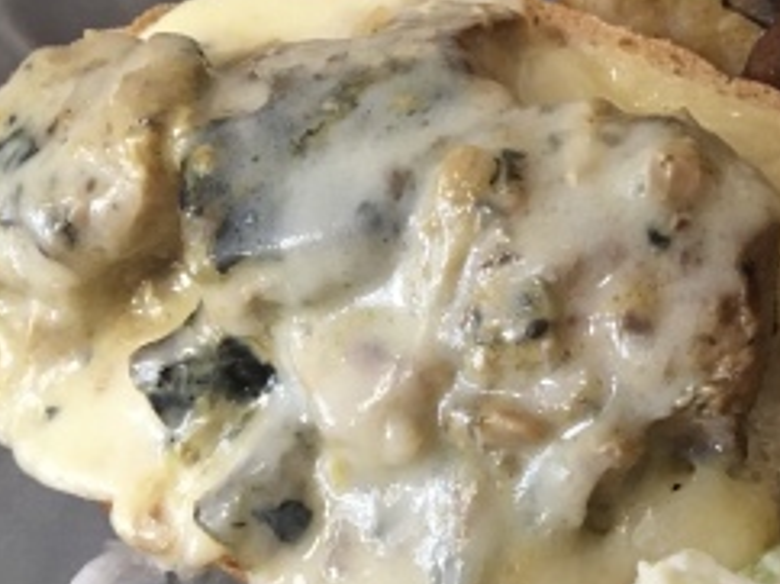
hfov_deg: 25.4
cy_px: 329
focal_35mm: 72
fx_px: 1621
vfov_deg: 20.4
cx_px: 828
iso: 200
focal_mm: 4.15
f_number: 2.2
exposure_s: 1/30
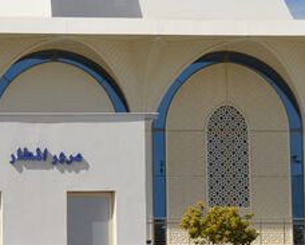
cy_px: 56
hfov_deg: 11.1
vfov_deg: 9.0
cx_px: -1
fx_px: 1560
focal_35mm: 173
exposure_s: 1/400
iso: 100
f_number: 10
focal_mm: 35
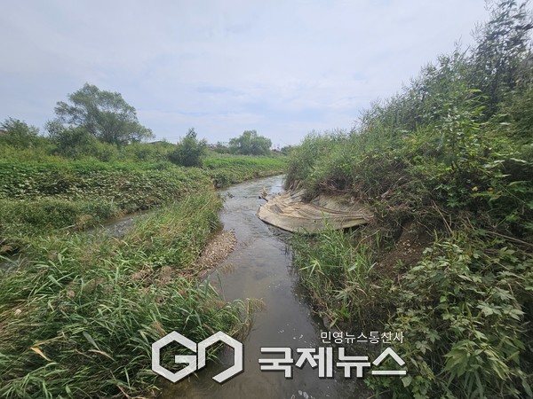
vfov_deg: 89.9
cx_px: 266
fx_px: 200
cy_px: 200
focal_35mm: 13
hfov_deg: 106.2
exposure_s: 1/3273
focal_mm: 2.2
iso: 50
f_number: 2.2
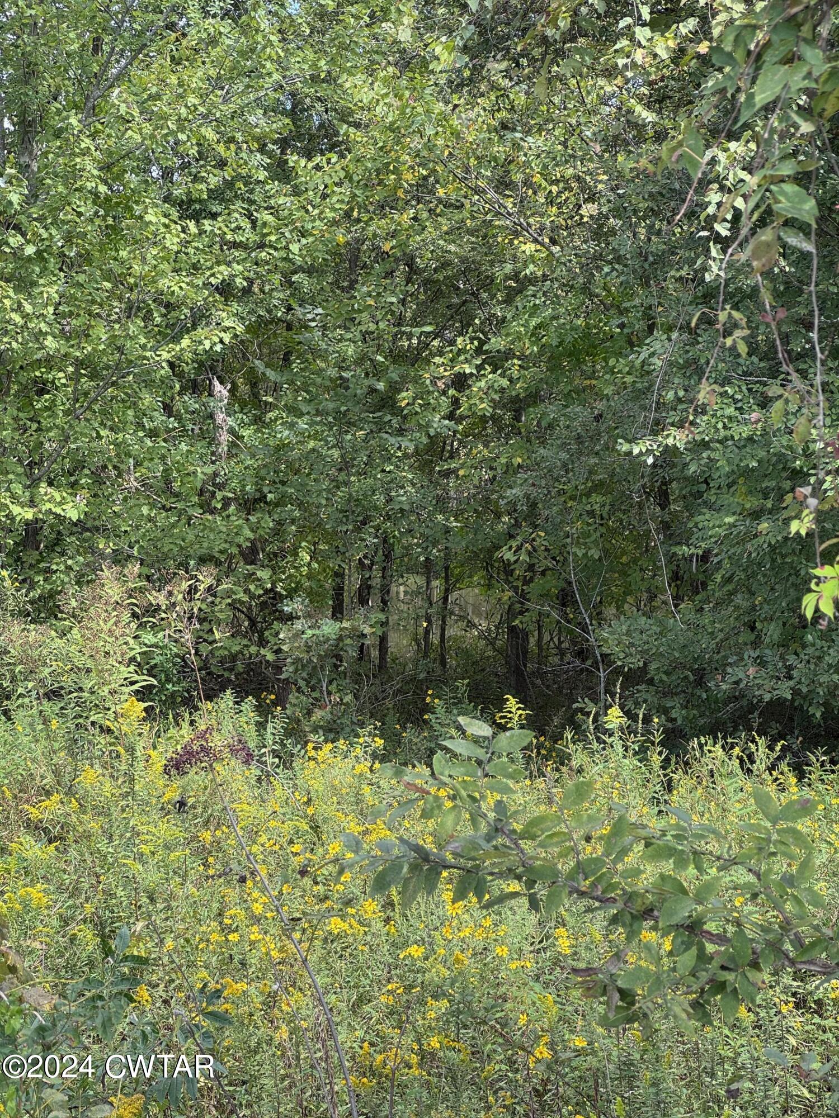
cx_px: 420
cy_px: 559
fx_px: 2488
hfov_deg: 19.1
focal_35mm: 77
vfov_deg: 25.3
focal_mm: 9
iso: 25
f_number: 2.8
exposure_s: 1/113
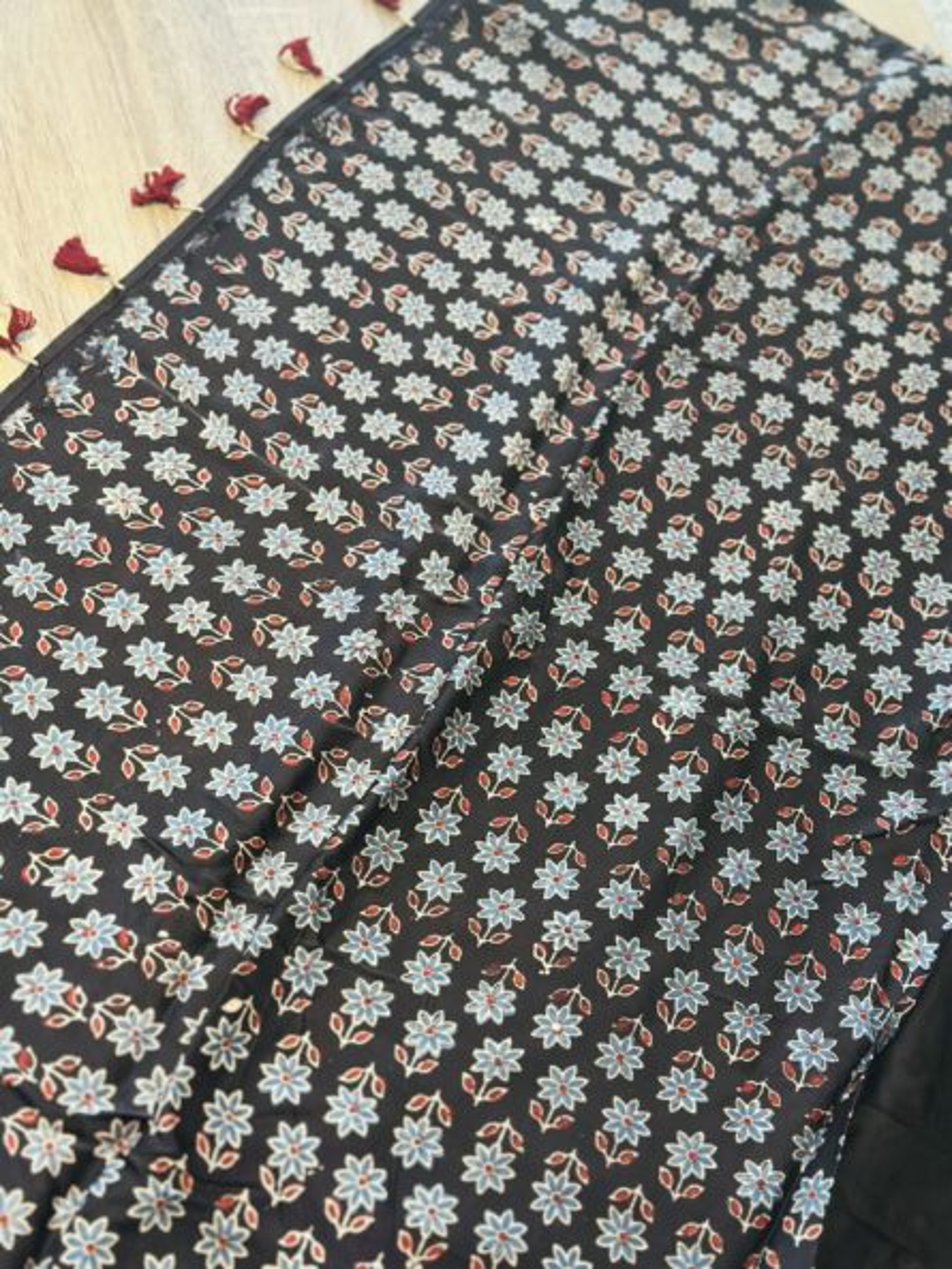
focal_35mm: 48
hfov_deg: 30.3
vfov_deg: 39.6
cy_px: 634
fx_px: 1759
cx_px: 476
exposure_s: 1/60
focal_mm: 6.86
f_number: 1.78
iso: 250
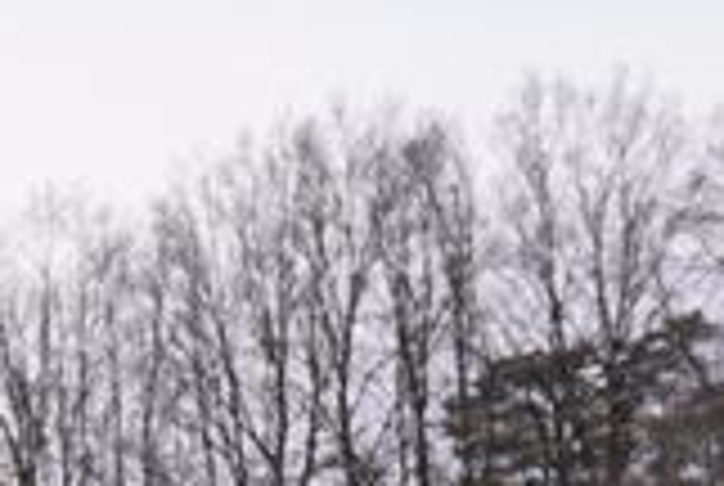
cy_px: 1496
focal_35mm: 203
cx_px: -702
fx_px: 4090
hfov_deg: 9.5
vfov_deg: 6.2
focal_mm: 32
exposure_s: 1/80
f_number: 4.5
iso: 100
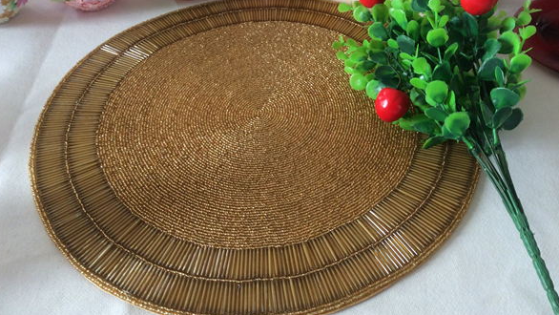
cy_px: 96
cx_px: 299
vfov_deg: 30.9
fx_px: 563
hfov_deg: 52.7
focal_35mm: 38
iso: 64
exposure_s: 1/25
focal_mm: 3.3
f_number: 2.4
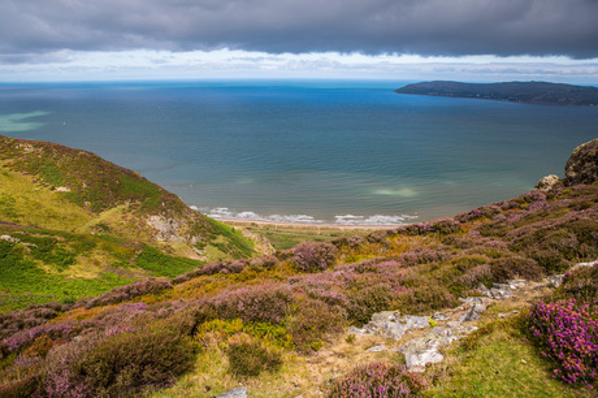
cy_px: 199
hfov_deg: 73.8
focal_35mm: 24
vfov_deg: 53.1
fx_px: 398
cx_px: 299
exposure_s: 1/250
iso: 100
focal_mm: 24
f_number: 5.6
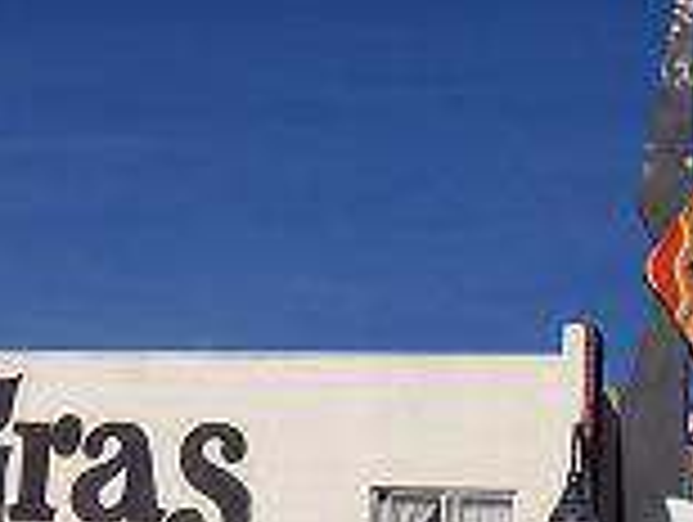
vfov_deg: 12.2
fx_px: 2446
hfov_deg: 16.0
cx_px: 94
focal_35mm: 122
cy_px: 340
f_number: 5.6
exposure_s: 1/1000
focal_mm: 5.6
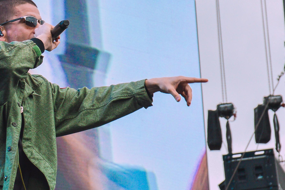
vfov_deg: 5.6
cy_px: 16
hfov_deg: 8.4
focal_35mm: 243
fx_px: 1923
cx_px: 14
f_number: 7.1
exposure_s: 1/400
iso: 200
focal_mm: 70
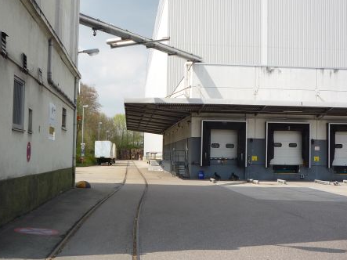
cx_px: 164
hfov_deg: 36.8
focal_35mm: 52
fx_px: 521
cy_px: 132
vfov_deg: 28.0
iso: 100
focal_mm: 5.2
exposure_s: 1/400
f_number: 4.5
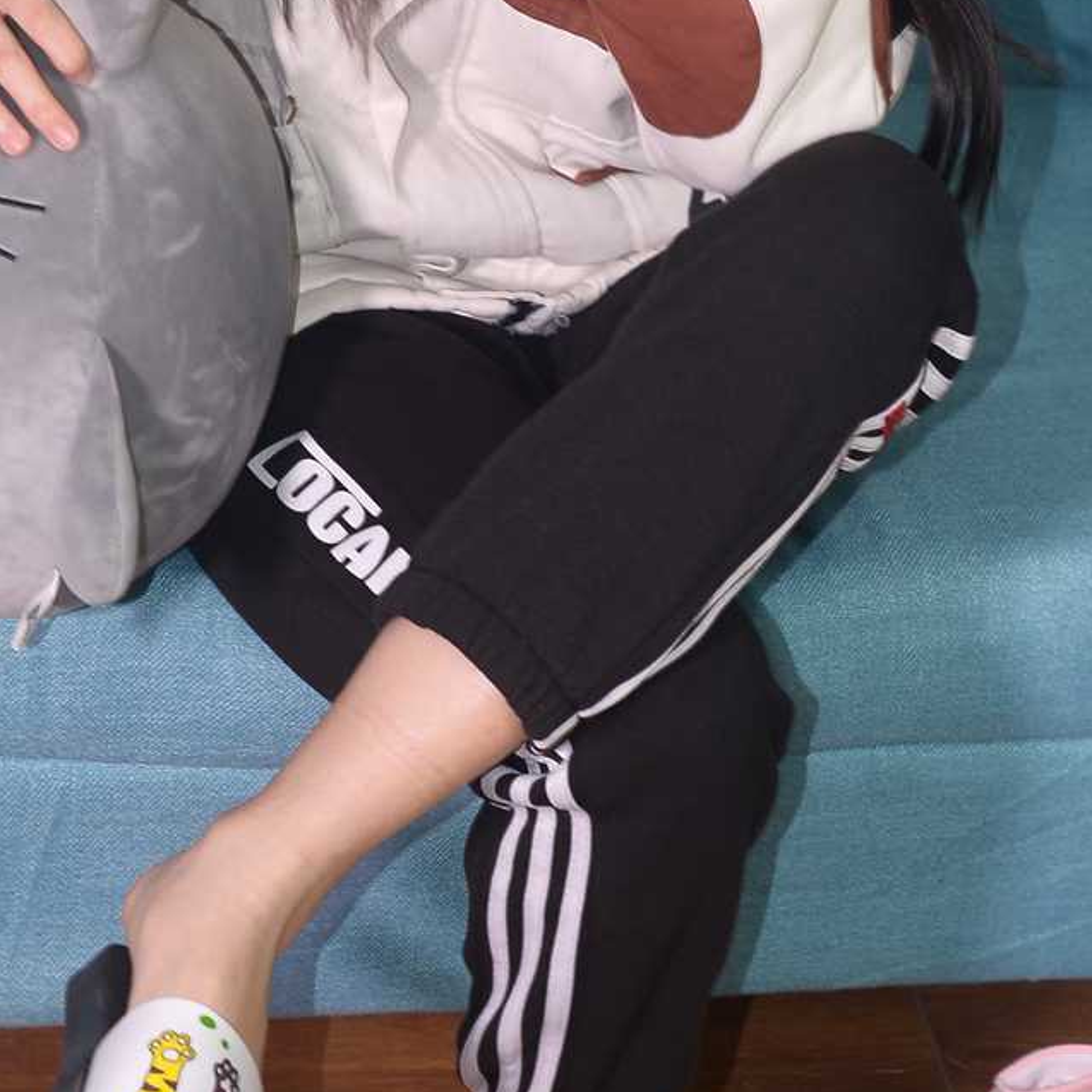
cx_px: 543
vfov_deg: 16.5
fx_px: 3747
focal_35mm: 105
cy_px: 213
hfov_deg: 16.6
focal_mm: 35
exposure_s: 1/100
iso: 500
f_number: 5.6
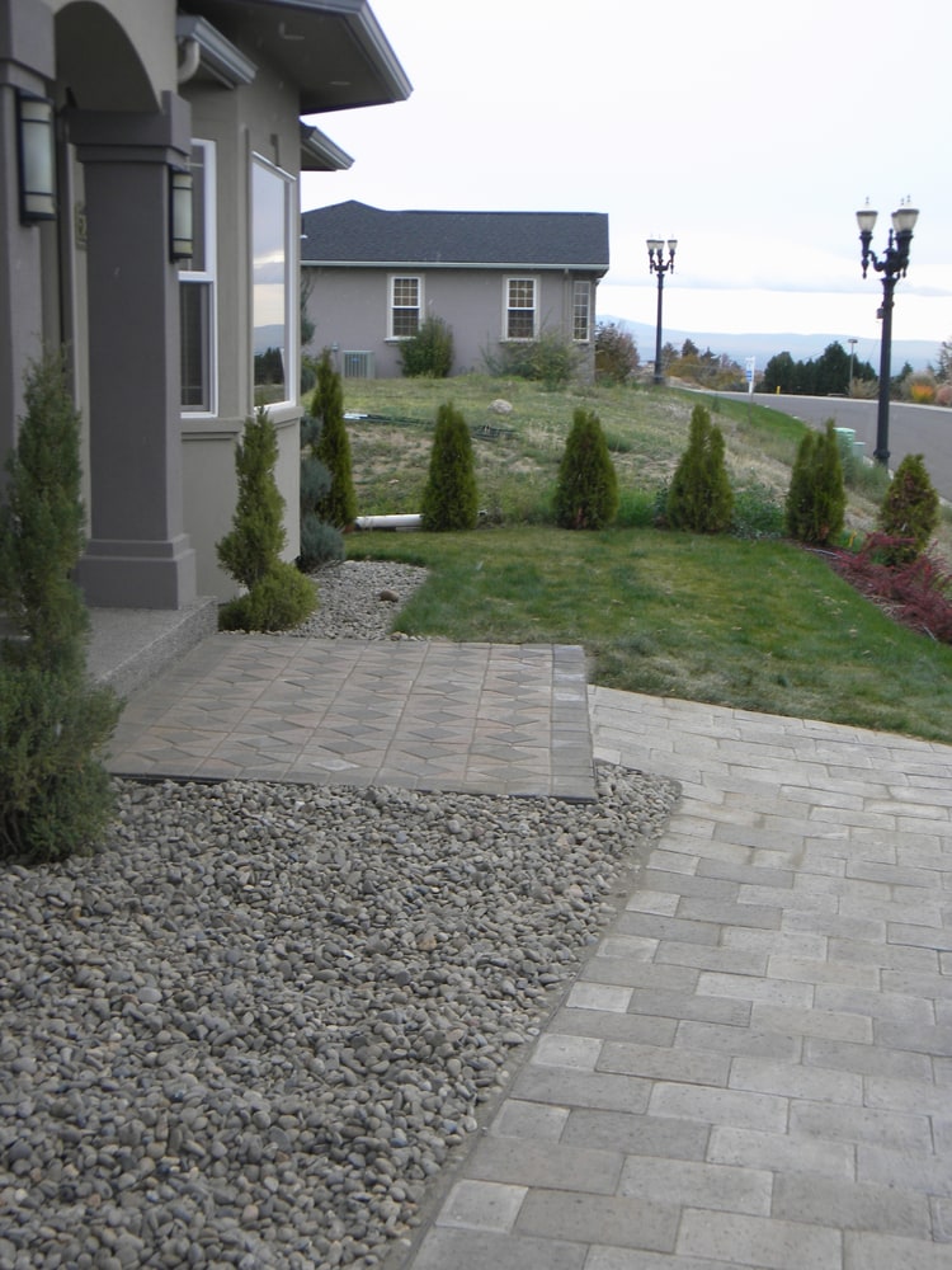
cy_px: 635
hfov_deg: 30.9
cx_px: 476
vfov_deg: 40.4
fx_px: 1723
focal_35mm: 47
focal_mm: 8.6
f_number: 3.9
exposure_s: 1/119
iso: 80
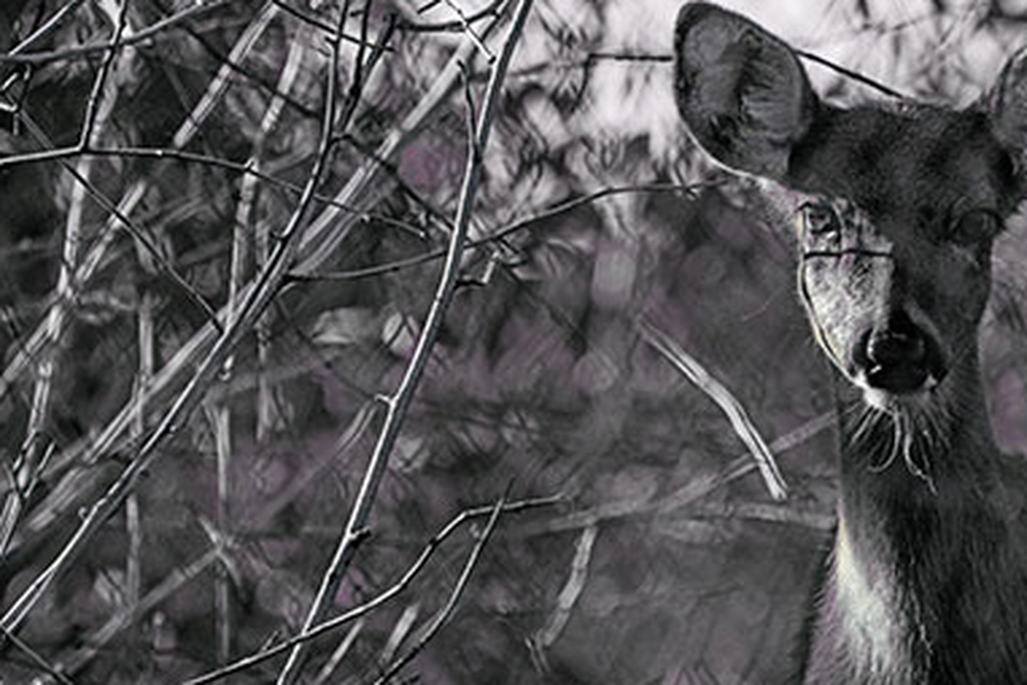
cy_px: 301
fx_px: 28041
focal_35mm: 983
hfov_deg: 2.1
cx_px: 620
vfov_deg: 1.4
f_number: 11
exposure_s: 1/2000
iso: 1000
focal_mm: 750
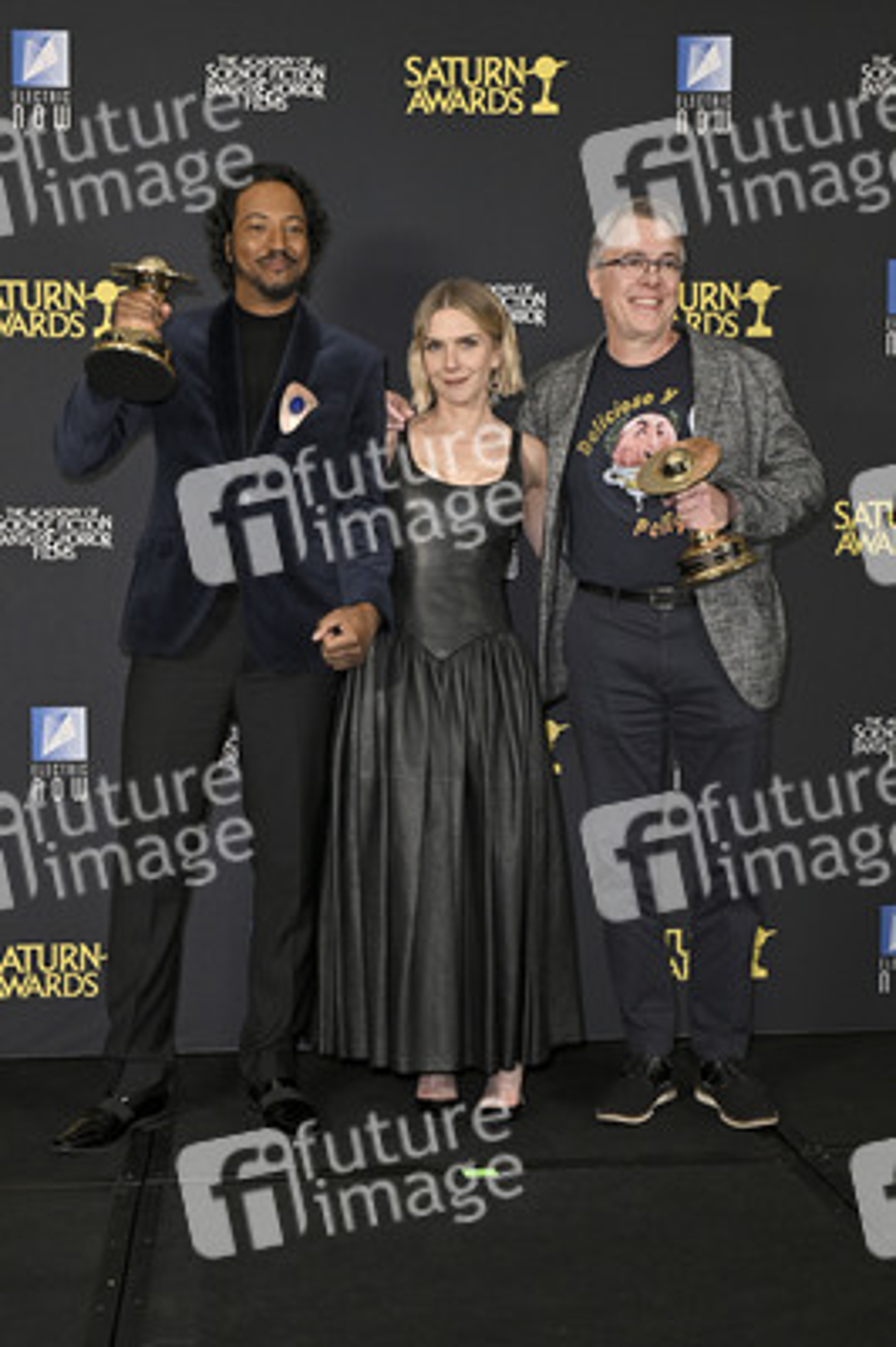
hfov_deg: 31.8
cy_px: 674
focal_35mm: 42
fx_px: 1571
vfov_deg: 46.4
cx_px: 448
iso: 2000
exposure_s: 1/320
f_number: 5.6
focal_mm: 42
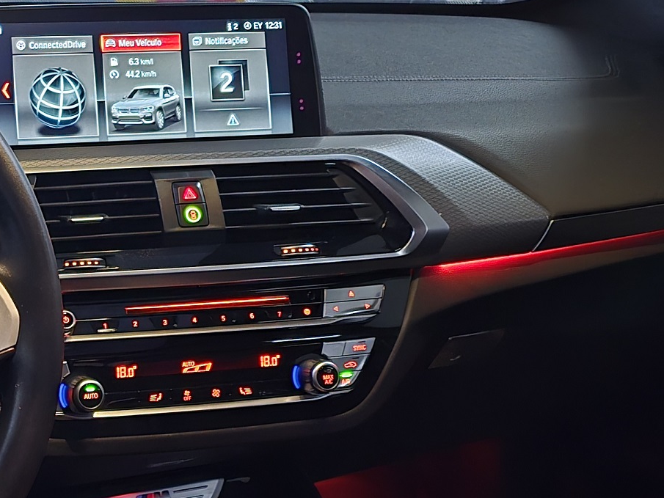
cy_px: 315
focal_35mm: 61
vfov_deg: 24.0
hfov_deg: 28.8
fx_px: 1170
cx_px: -63
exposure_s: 1/17.2
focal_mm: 6.3
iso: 2500
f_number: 1.7
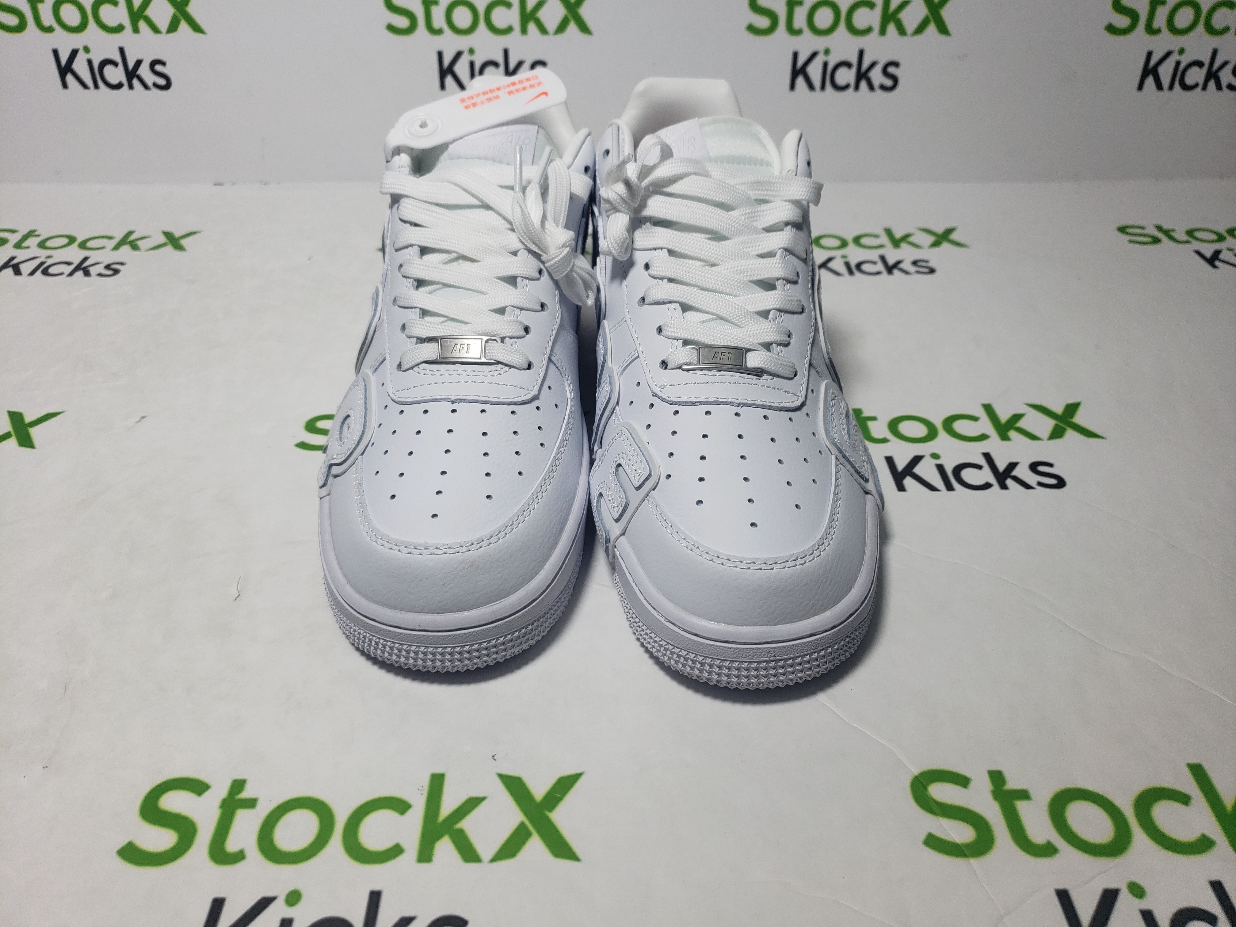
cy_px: 464
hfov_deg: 67.3
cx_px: 618
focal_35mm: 26
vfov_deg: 53.1
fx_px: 928
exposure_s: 1/651
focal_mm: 4.3
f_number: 1.5
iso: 50
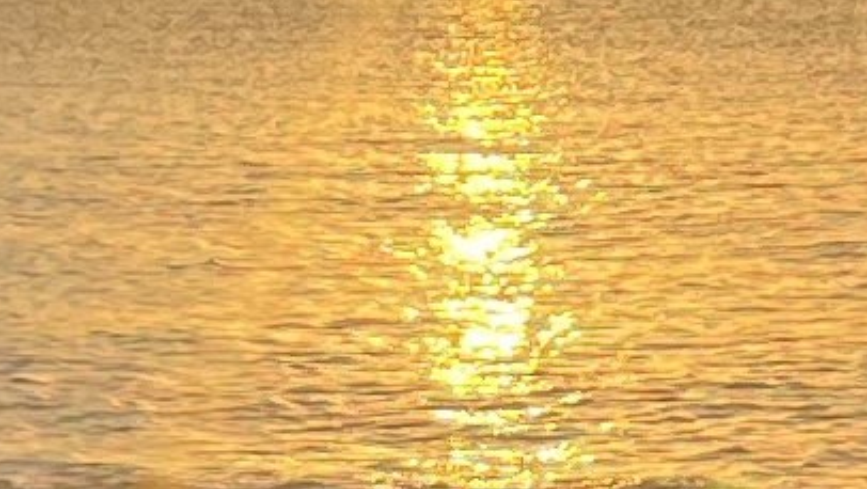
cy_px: 47
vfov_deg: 4.3
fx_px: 6464
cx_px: 666
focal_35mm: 281
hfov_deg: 7.7
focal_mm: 5.7
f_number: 1.5
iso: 50
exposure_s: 1/3356
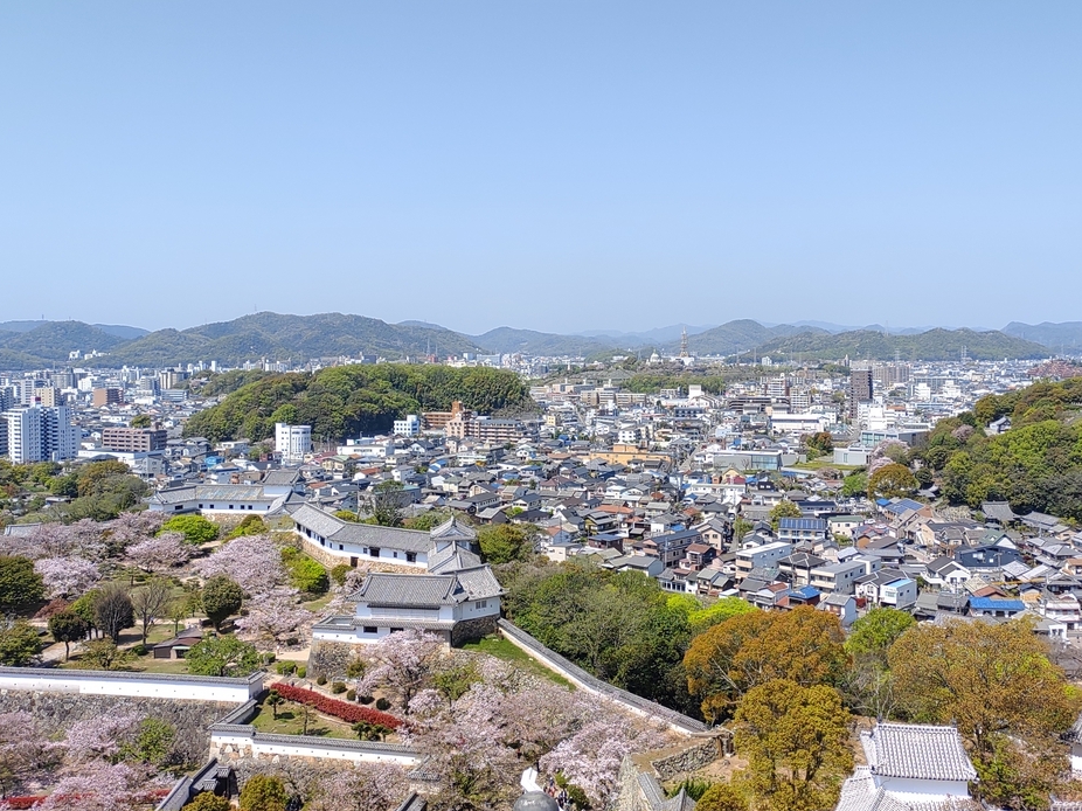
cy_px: 372
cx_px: 585
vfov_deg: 40.6
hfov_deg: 52.6
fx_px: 1094
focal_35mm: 35
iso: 100
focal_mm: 4.71
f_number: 1.79
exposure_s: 1/2026
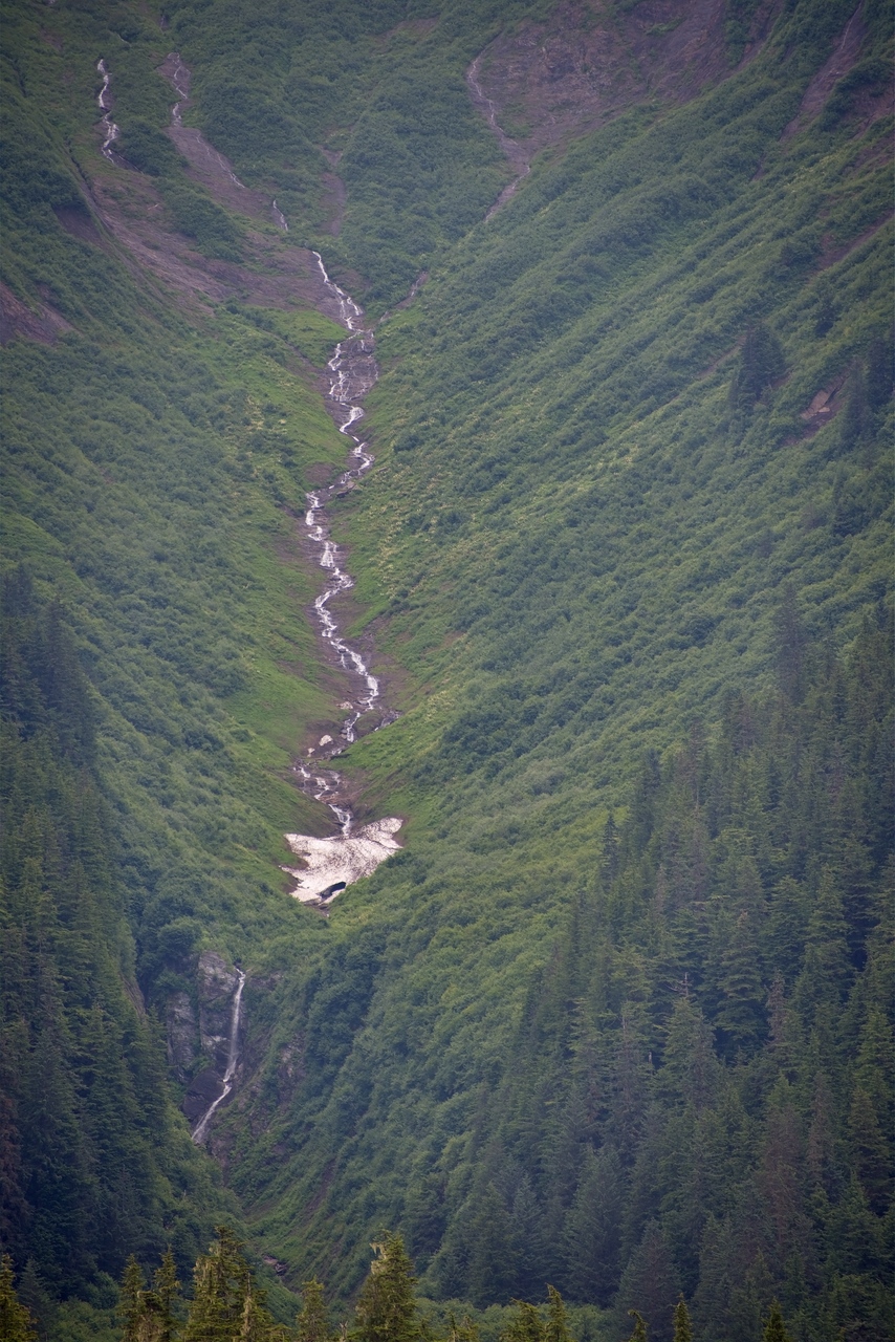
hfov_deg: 4.6
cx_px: 448
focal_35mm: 300
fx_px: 11181
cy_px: 671
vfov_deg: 6.9
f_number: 5.6
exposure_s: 1/640
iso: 400
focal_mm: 300
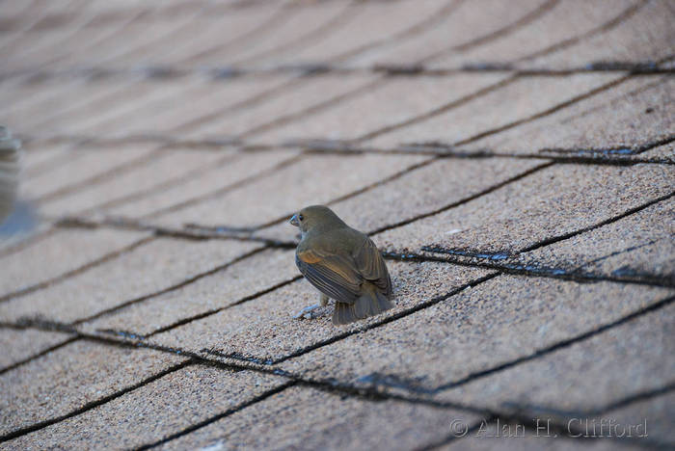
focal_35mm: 300
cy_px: 226
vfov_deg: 4.6
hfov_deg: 6.9
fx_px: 5630
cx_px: 338
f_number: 5.6
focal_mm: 200
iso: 720
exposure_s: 1/400
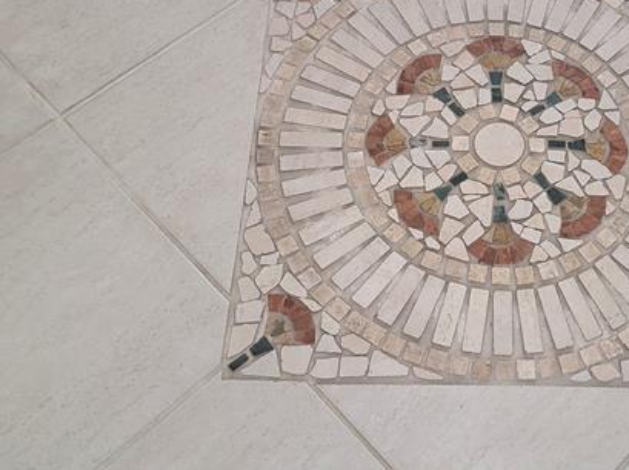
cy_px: 159
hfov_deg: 39.4
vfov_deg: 30.6
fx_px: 853
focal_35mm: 47
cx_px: 468
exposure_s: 1/120
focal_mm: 6.7
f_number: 1.8
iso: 320
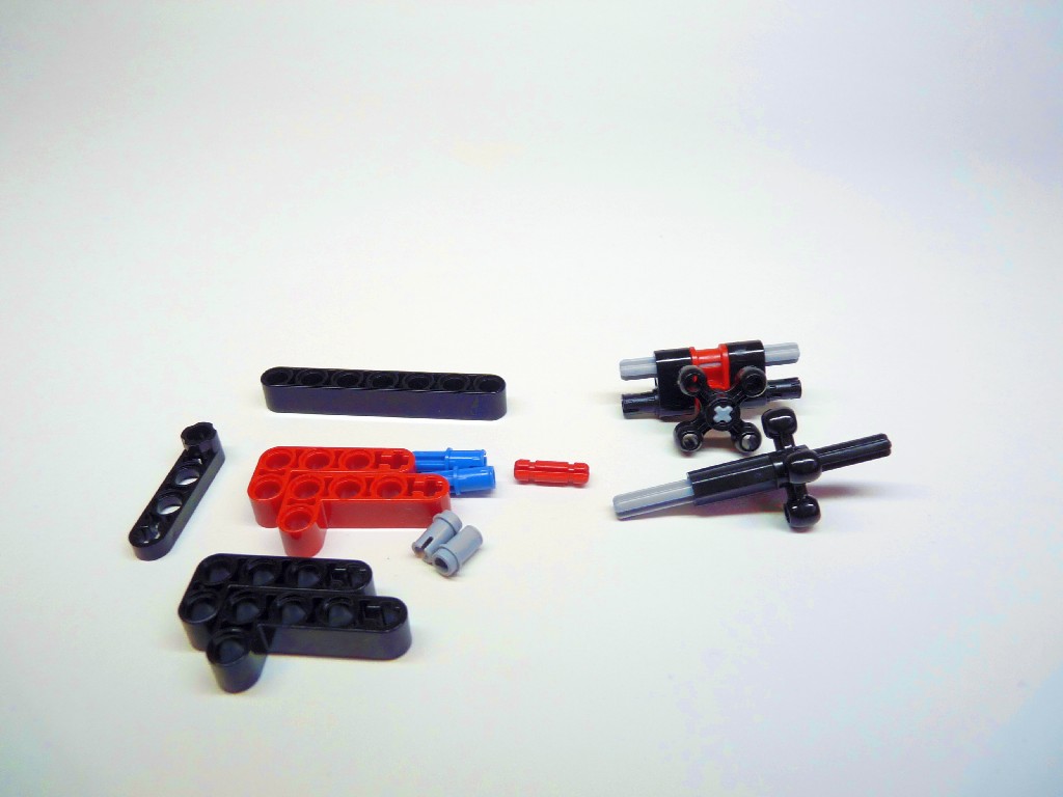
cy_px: 398
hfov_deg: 65.3
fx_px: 829
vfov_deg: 51.4
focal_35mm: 27
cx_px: 532
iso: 100
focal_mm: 4.8
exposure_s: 1/30
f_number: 2.8
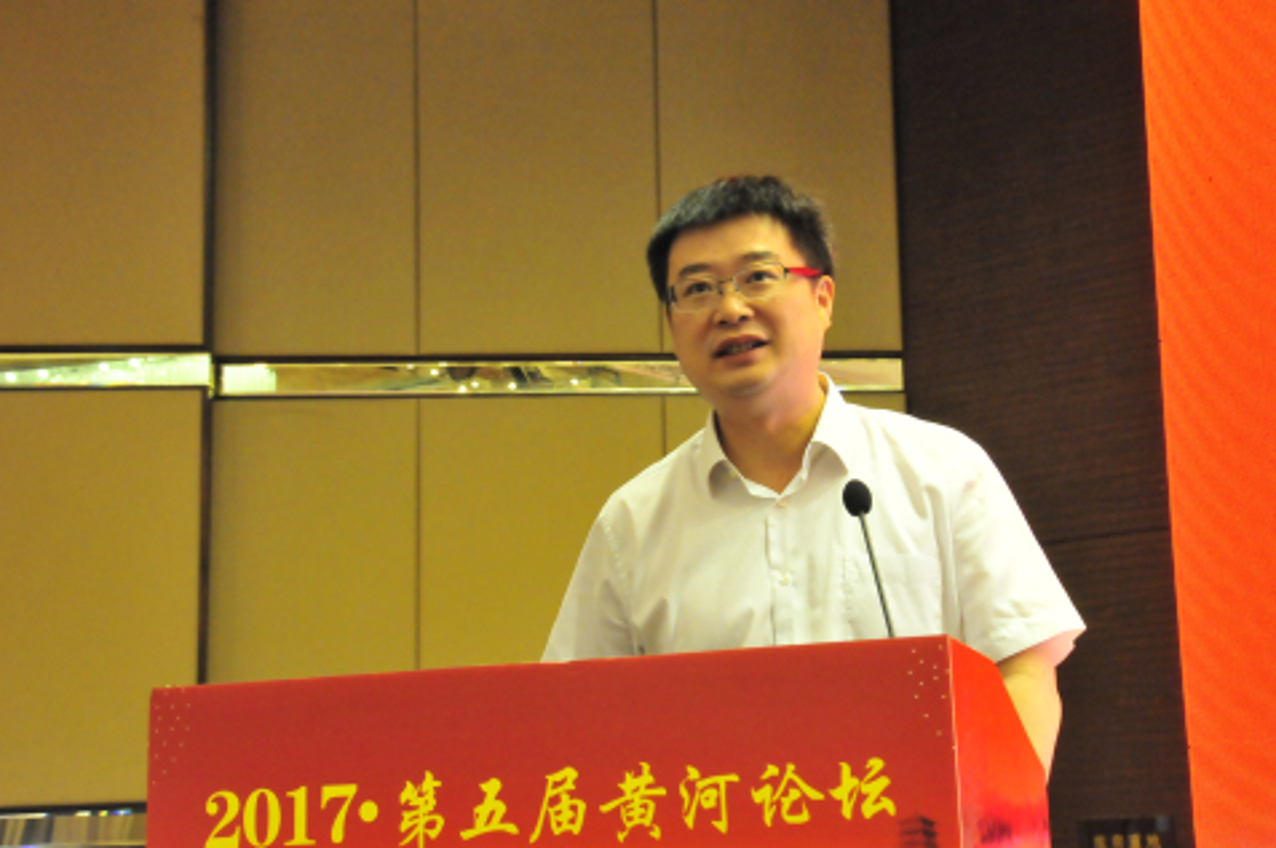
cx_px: 704
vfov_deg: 2.7
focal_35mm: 509
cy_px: 401
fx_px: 18022
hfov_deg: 4.1
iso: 3200
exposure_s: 1/20
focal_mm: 270
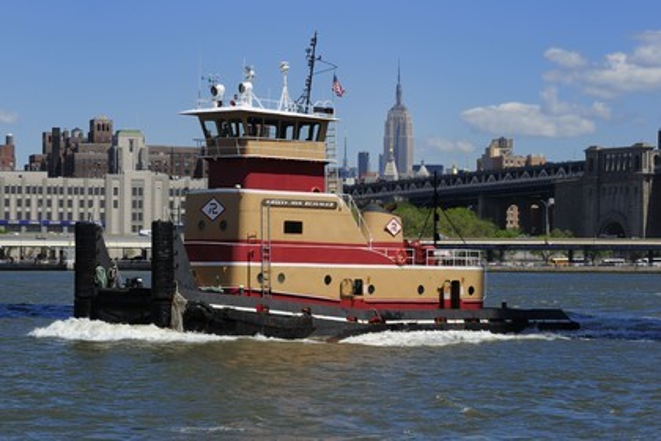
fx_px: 2056
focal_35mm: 112
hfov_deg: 18.3
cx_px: 330
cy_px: 220
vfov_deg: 12.2
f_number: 13
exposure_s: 1/200
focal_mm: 112
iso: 200
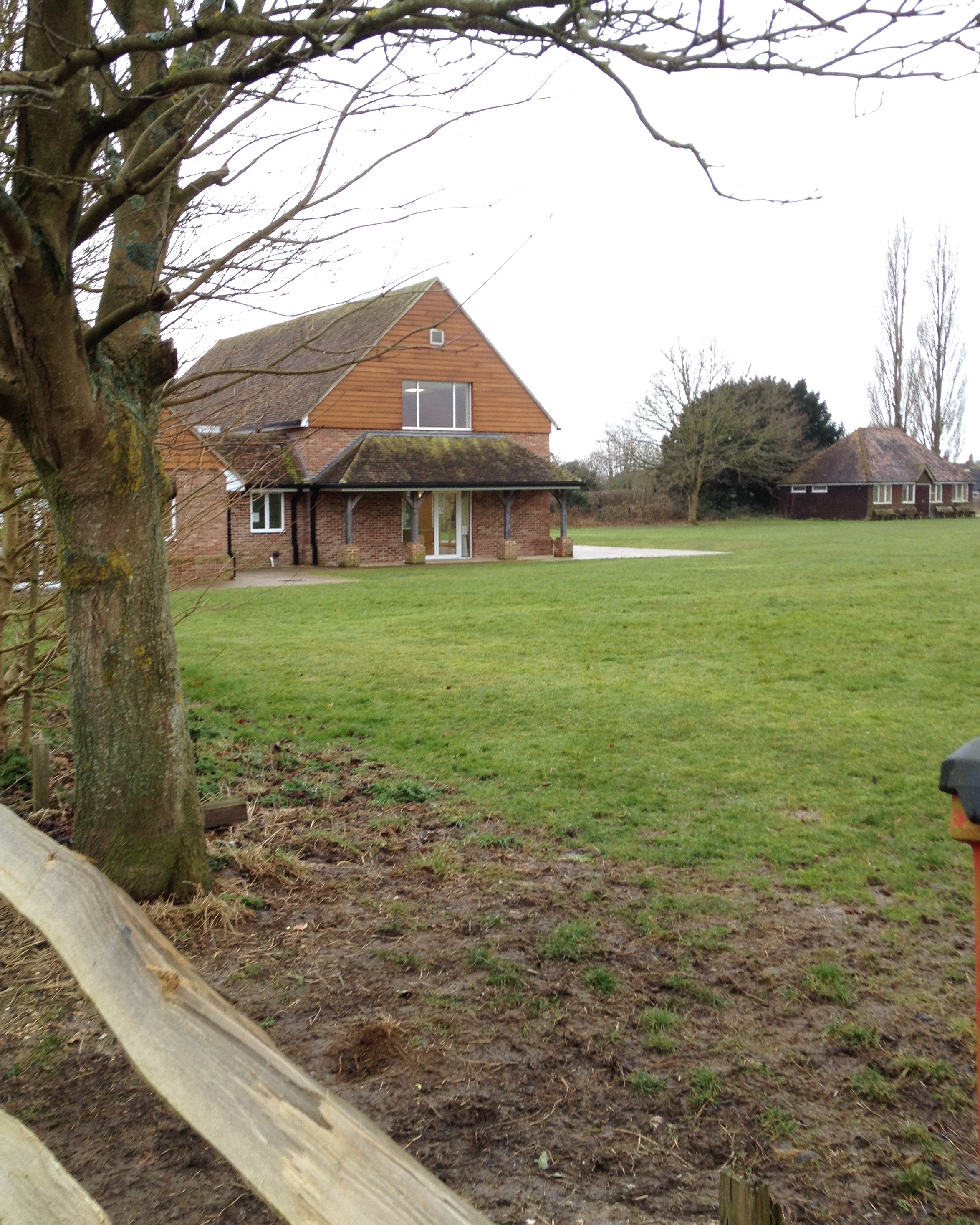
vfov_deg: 47.9
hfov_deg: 39.2
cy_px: 572
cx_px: 494
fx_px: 1377
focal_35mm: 38
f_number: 2.4
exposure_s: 1/151
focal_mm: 4.28
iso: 50
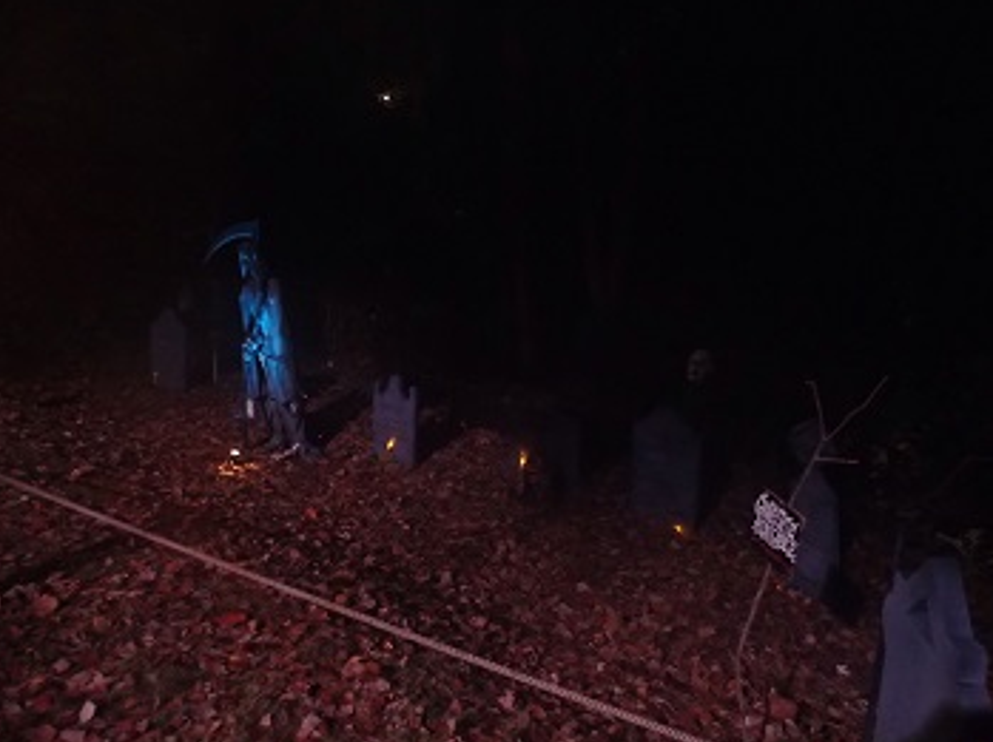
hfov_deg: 65.4
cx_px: 491
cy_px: 364
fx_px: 774
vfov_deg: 51.3
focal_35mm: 27
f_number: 2
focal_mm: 4.5
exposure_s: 1/10
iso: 800
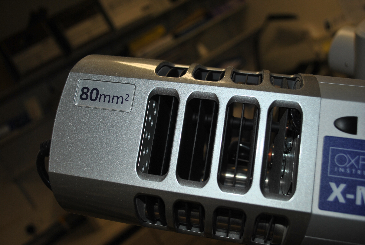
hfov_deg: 53.1
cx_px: 182
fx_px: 365
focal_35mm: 36
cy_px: 122
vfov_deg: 37.0
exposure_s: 1/60
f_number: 4
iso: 110
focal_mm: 24
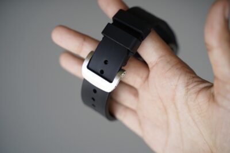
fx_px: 479
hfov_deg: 27.0
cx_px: 115
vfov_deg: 18.2
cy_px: 76
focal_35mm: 75
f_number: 4
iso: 200
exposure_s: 1/80
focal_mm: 75
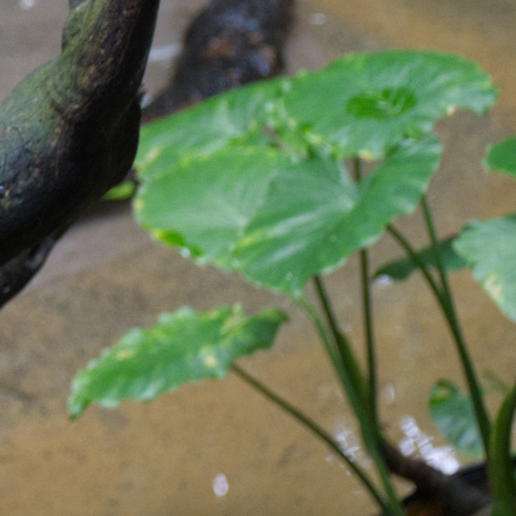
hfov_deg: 9.2
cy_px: -160
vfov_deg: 9.3
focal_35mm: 185
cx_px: -270
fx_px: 3120
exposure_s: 1/100
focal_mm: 55
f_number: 5.6
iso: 2500
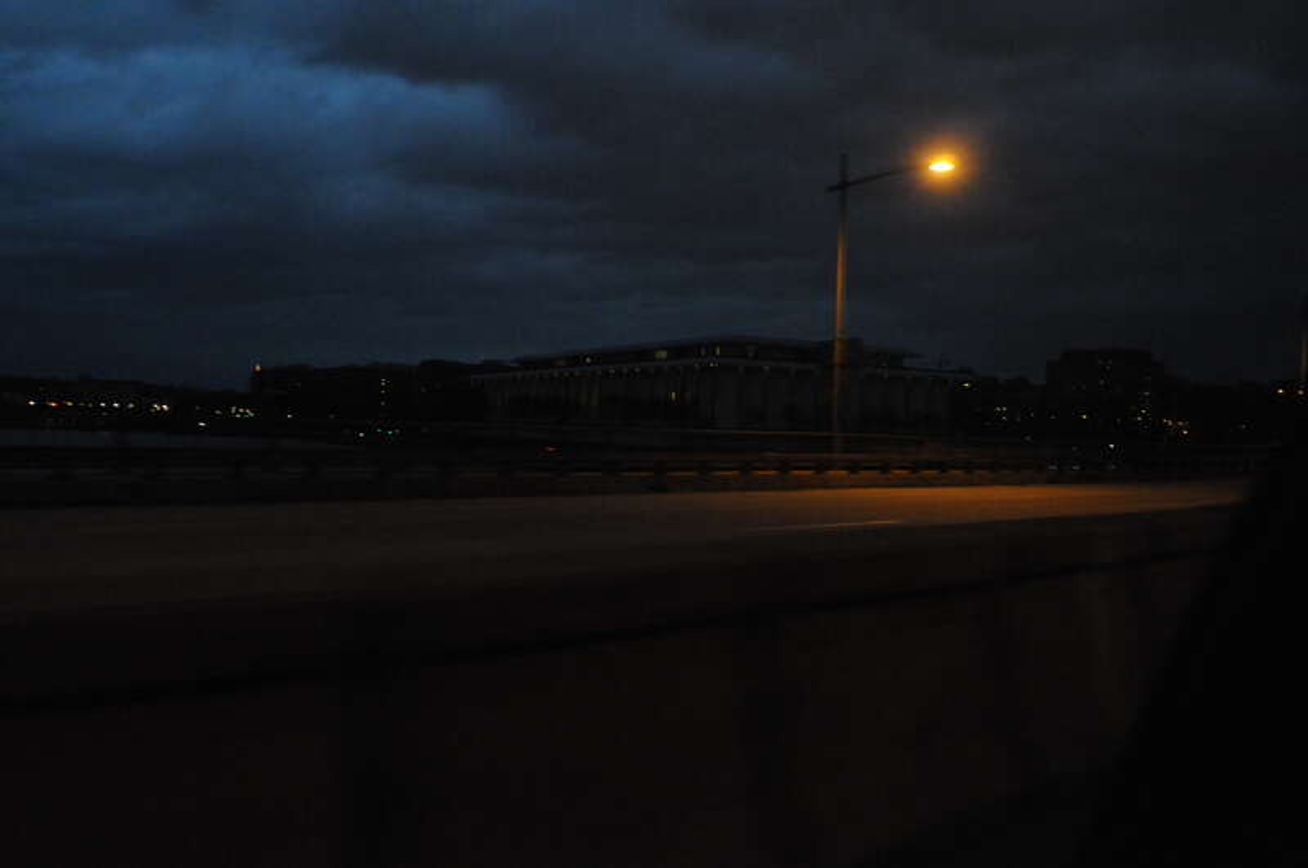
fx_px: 1088
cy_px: 434
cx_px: 654
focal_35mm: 30
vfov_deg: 43.5
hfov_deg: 62.0
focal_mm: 20
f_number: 3.5
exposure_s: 1/125
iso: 3200
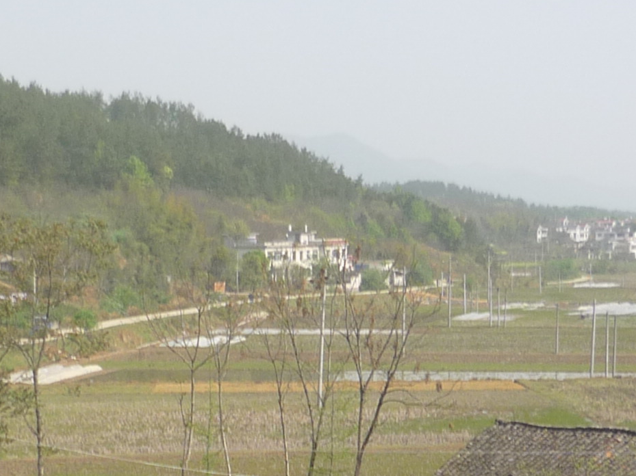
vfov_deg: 12.5
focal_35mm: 116
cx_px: 257
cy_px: 539
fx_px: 2130
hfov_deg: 17.0
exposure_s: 1/125
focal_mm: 5.5
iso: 100
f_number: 8
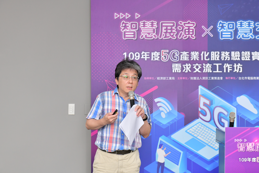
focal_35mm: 70
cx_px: 130
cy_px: 86
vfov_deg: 19.5
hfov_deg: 28.8
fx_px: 504
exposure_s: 1/125
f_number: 5.6
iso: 2500
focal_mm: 70
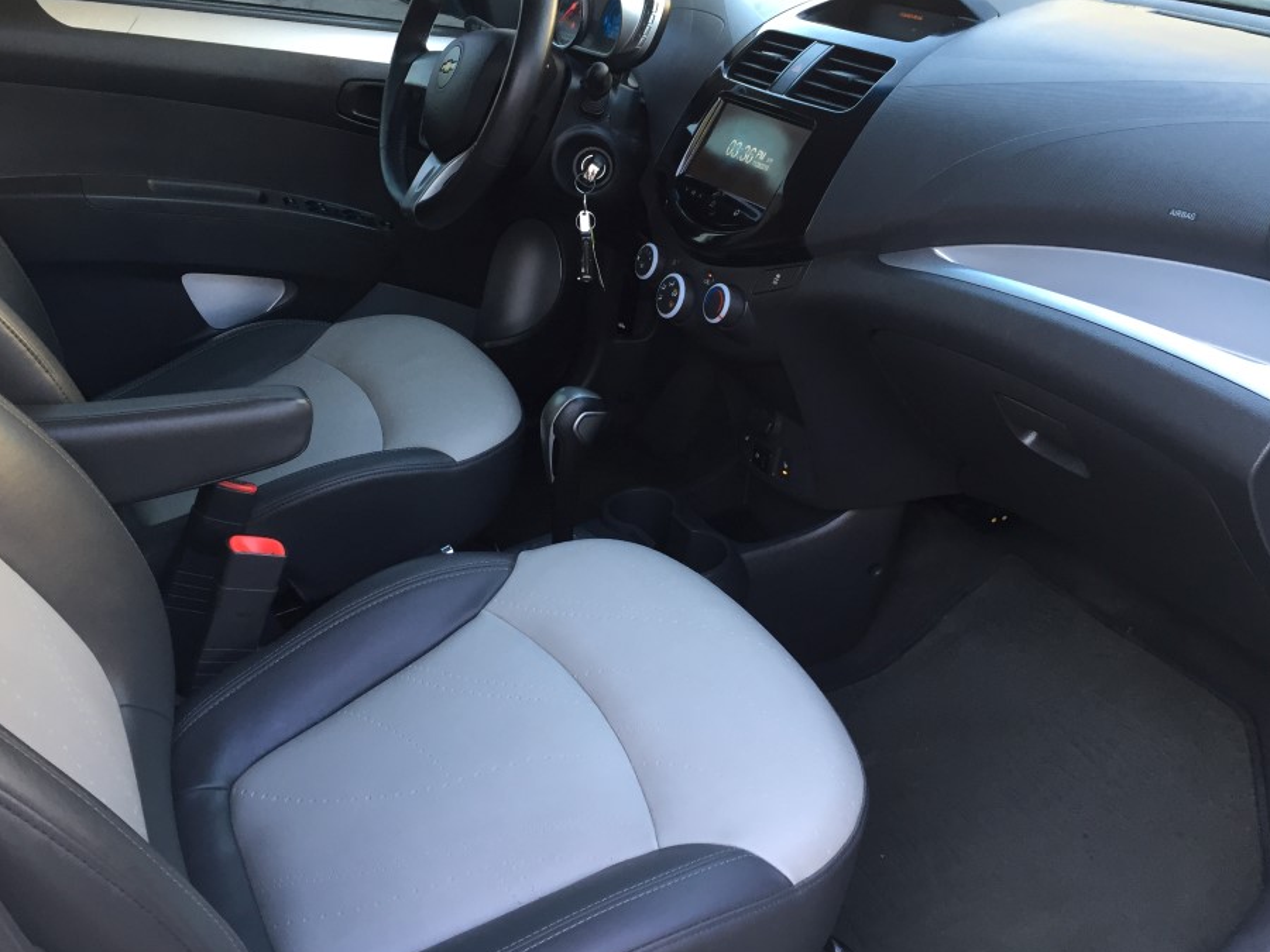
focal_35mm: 33
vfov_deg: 42.9
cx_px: 598
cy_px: 427
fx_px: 1211
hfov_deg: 55.3
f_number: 2.2
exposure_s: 1/30
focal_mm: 4.15
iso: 32
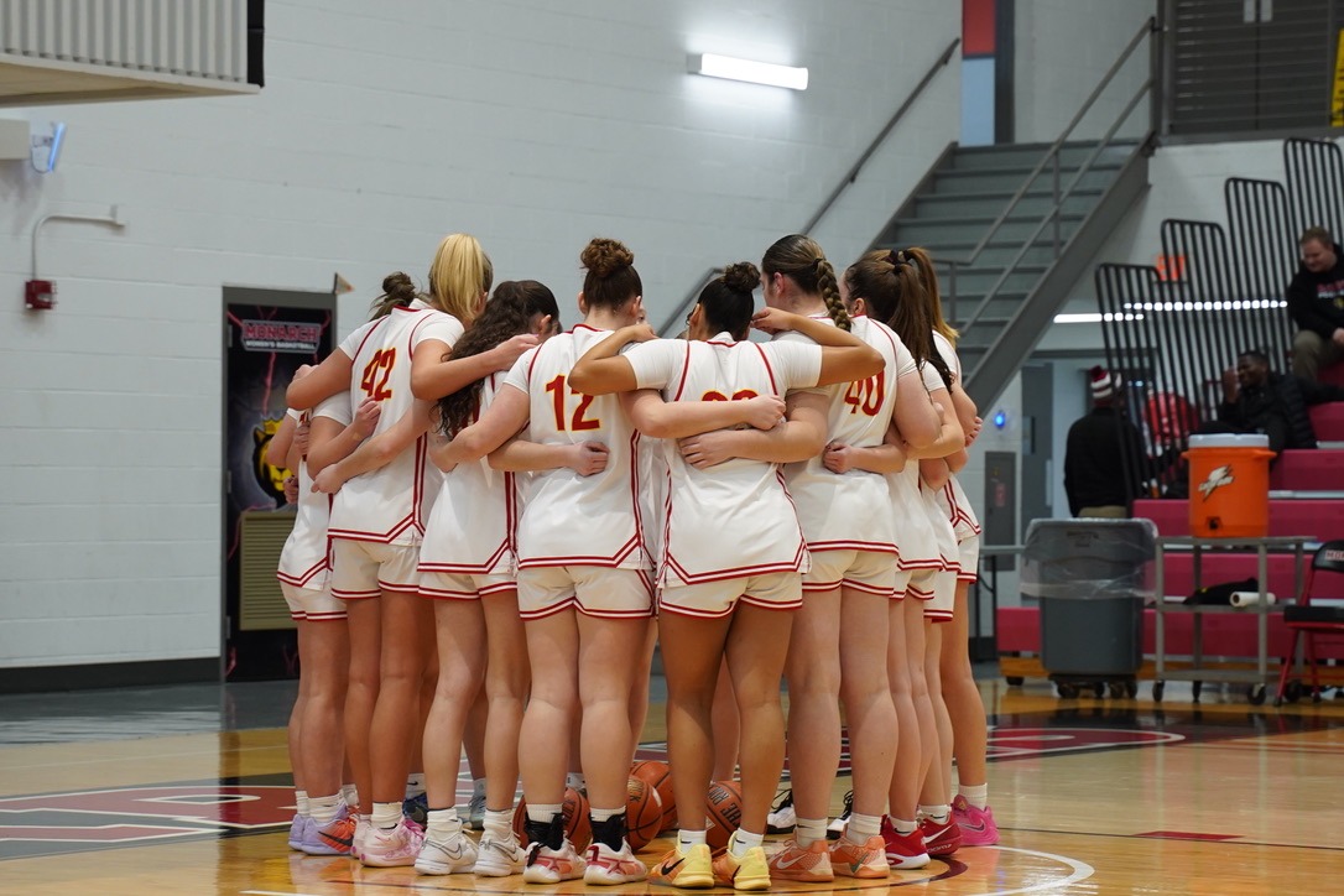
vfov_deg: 12.2
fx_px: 4181
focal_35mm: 112
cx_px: 672
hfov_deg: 18.3
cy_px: 448
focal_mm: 75
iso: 1250
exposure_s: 1/160
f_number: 4
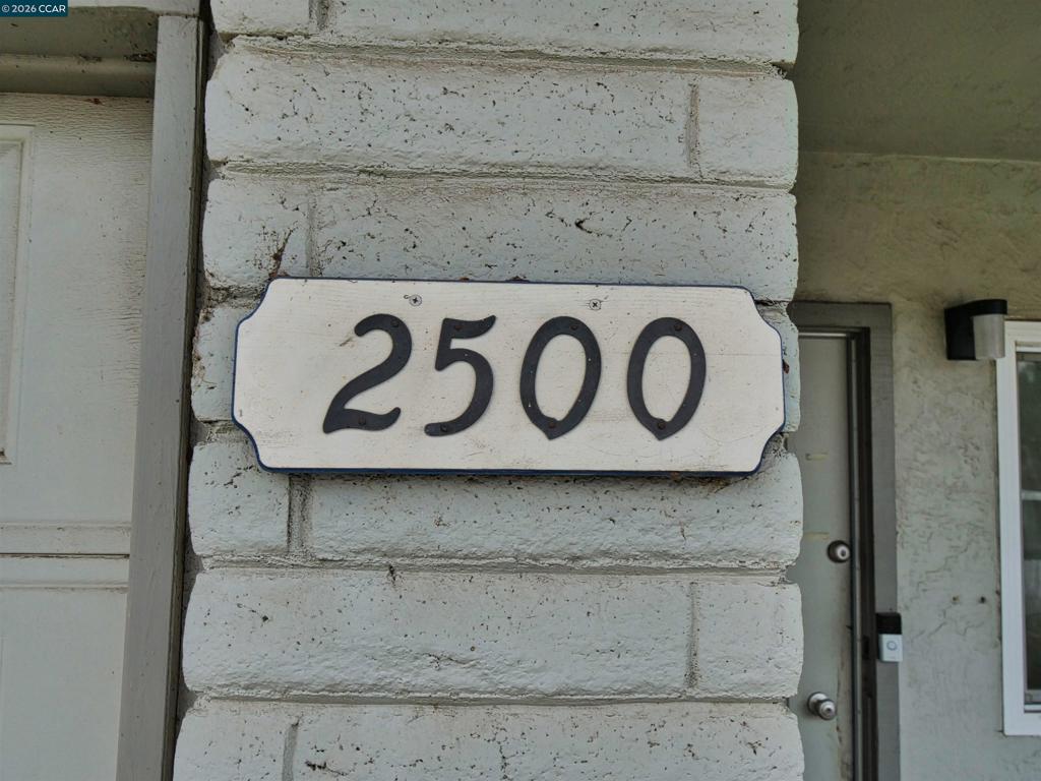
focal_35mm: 28
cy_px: 390
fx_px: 842
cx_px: 520
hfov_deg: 63.4
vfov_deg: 49.7
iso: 125
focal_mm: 14
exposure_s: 1/320
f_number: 5.6
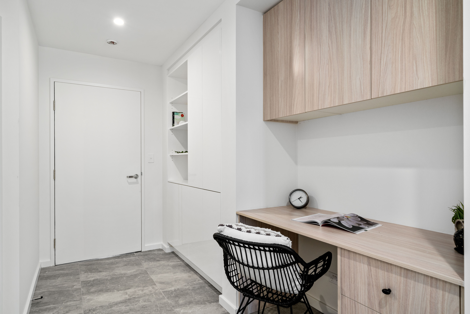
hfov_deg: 84.0
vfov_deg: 61.9
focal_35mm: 20
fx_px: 261
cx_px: 235
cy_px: 157
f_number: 9
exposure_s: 1/6
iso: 500
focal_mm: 20
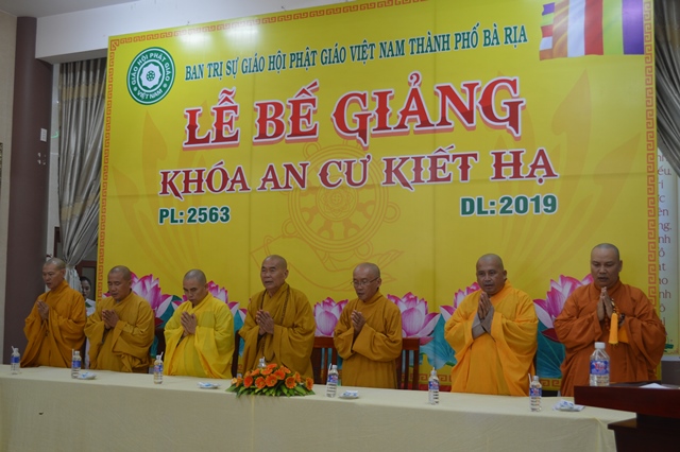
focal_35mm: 42
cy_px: 226
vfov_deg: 31.9
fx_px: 793
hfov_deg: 46.4
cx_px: 340
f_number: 4.5
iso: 400
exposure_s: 1/40
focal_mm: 28
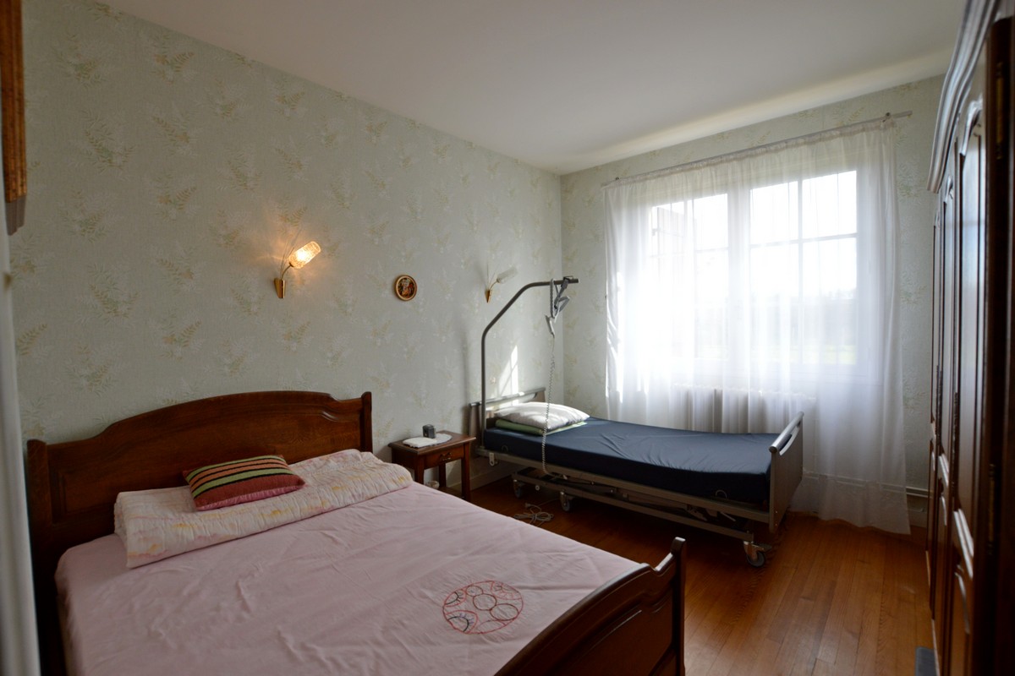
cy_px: 338
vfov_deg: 77.3
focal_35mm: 15
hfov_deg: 100.4
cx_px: 508
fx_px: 423
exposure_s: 1/100
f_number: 5
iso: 400
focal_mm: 10
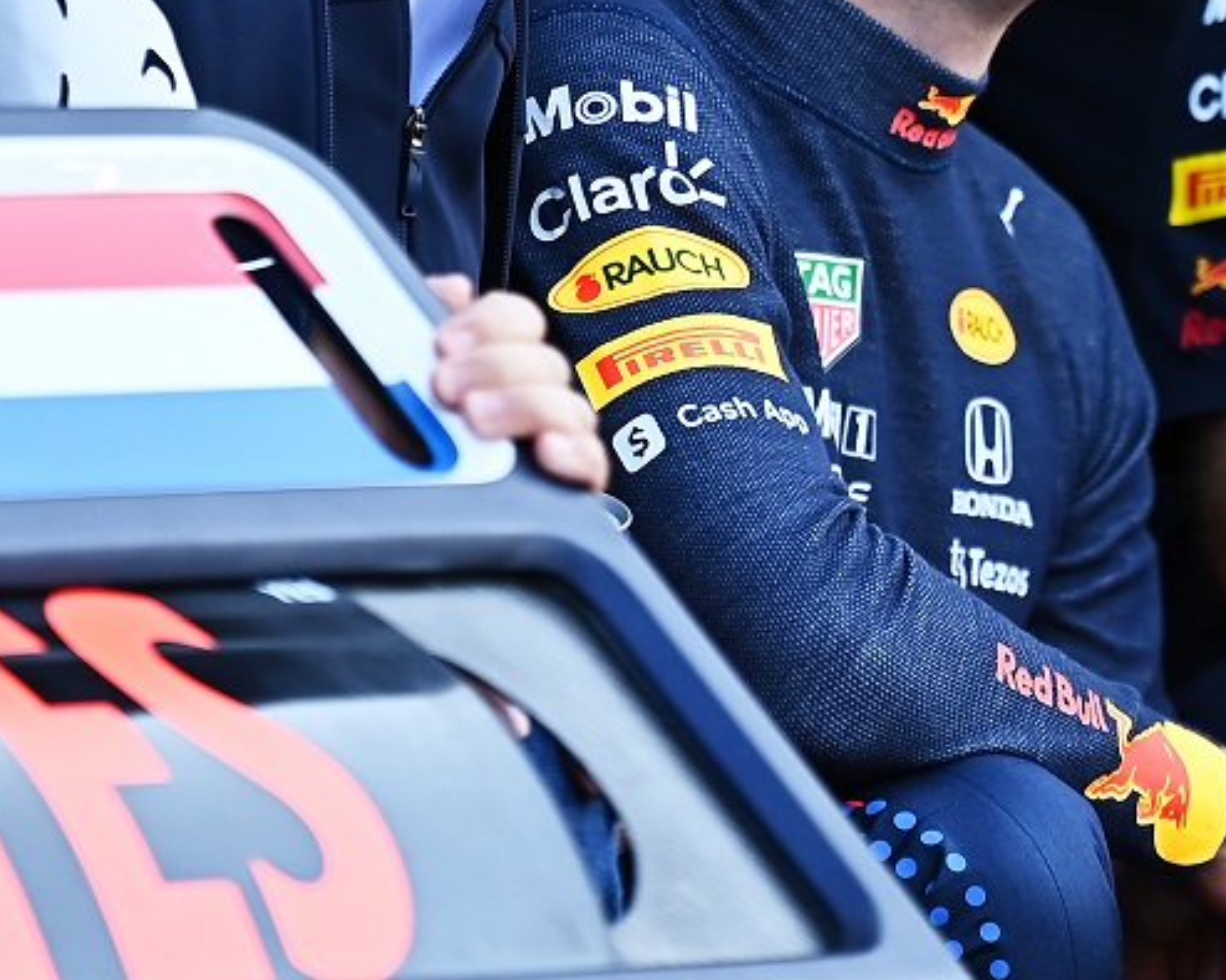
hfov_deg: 3.2
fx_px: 21694
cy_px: -155
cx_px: 1003
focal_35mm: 598
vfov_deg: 2.6
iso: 800
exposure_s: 1/1250
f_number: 2.8
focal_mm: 185
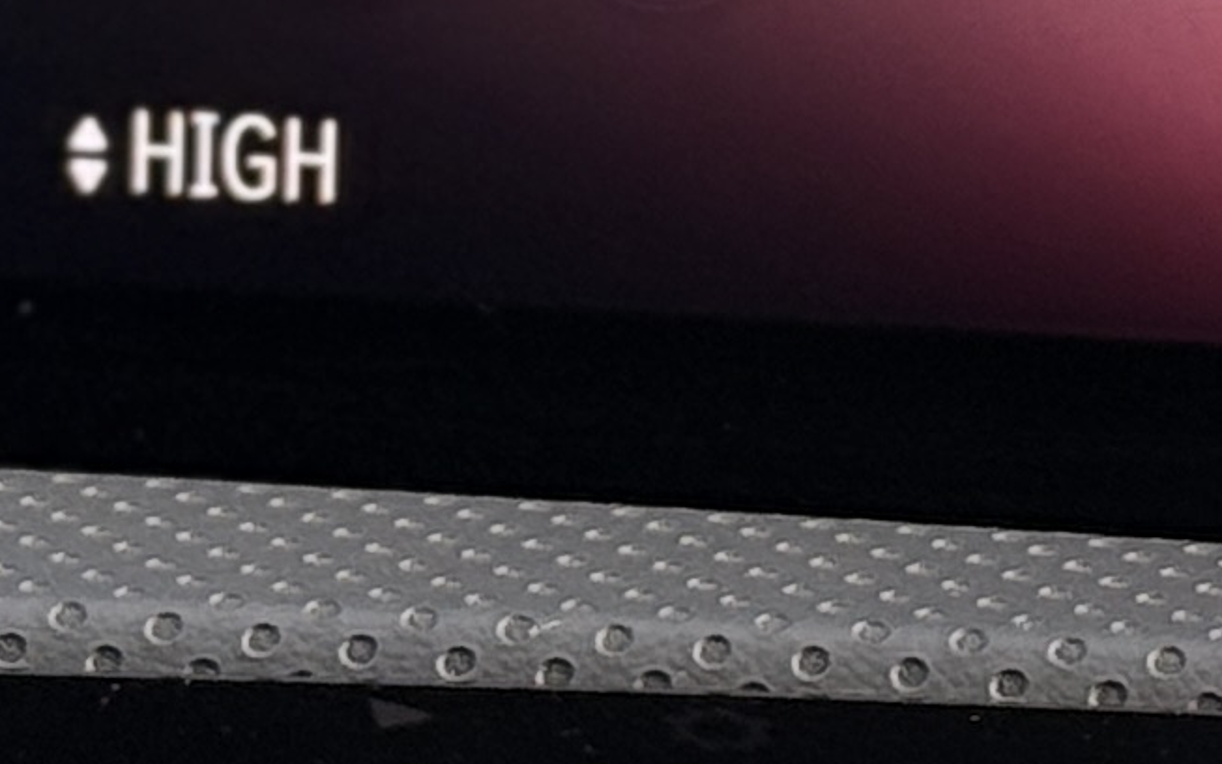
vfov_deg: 4.2
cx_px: 1868
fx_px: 10456
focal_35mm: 314
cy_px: -272
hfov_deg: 6.6
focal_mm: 6.76
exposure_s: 1/121
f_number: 1.78
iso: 64
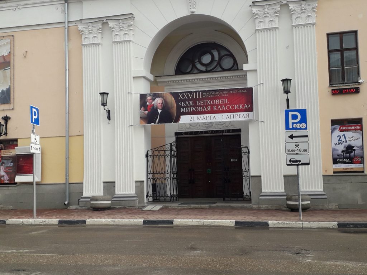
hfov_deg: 65.3
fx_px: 286
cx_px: 184
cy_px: 138
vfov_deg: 51.4
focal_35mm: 27
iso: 40
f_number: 1.9
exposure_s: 1/589
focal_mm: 3.6
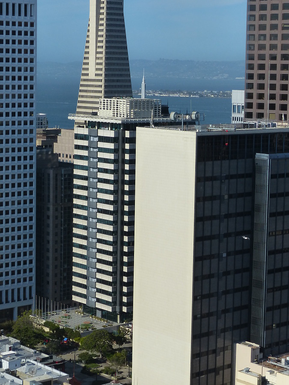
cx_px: 144
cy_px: 192
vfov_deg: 22.0
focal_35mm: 89
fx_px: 991
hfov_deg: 16.6
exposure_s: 1/1300
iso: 160
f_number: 4.5
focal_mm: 16
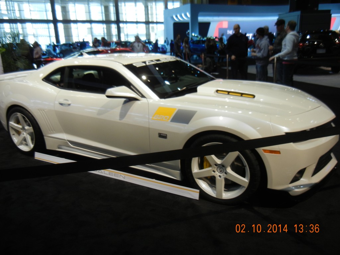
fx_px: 295
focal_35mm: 30
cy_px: 128
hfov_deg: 60.0
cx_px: 170
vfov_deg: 46.8
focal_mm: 5.4
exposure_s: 1/73.8
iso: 160
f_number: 3.5
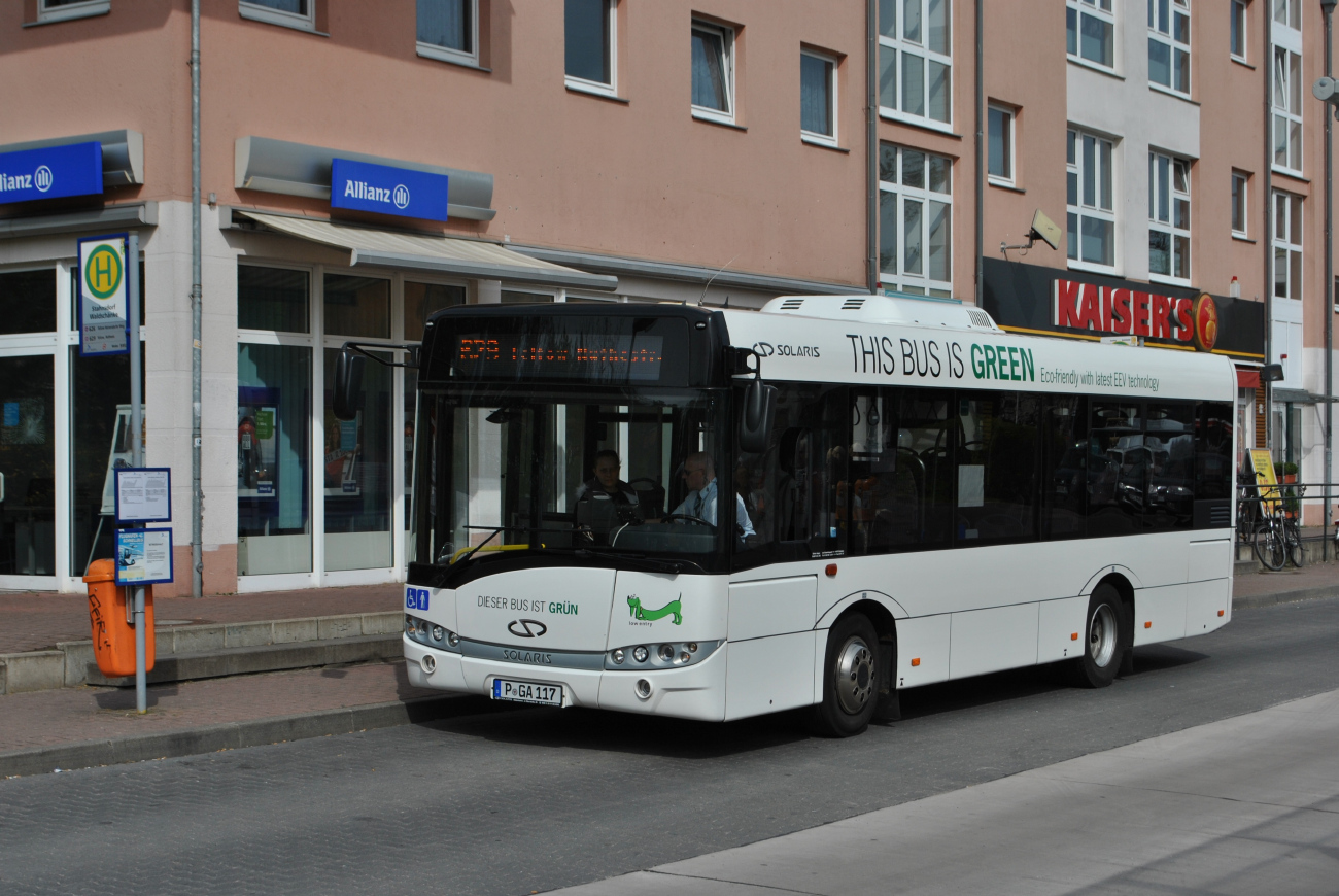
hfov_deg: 33.4
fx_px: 2234
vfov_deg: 22.7
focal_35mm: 60
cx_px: 670
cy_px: 448
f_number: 9
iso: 100
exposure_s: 1/500
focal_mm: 40
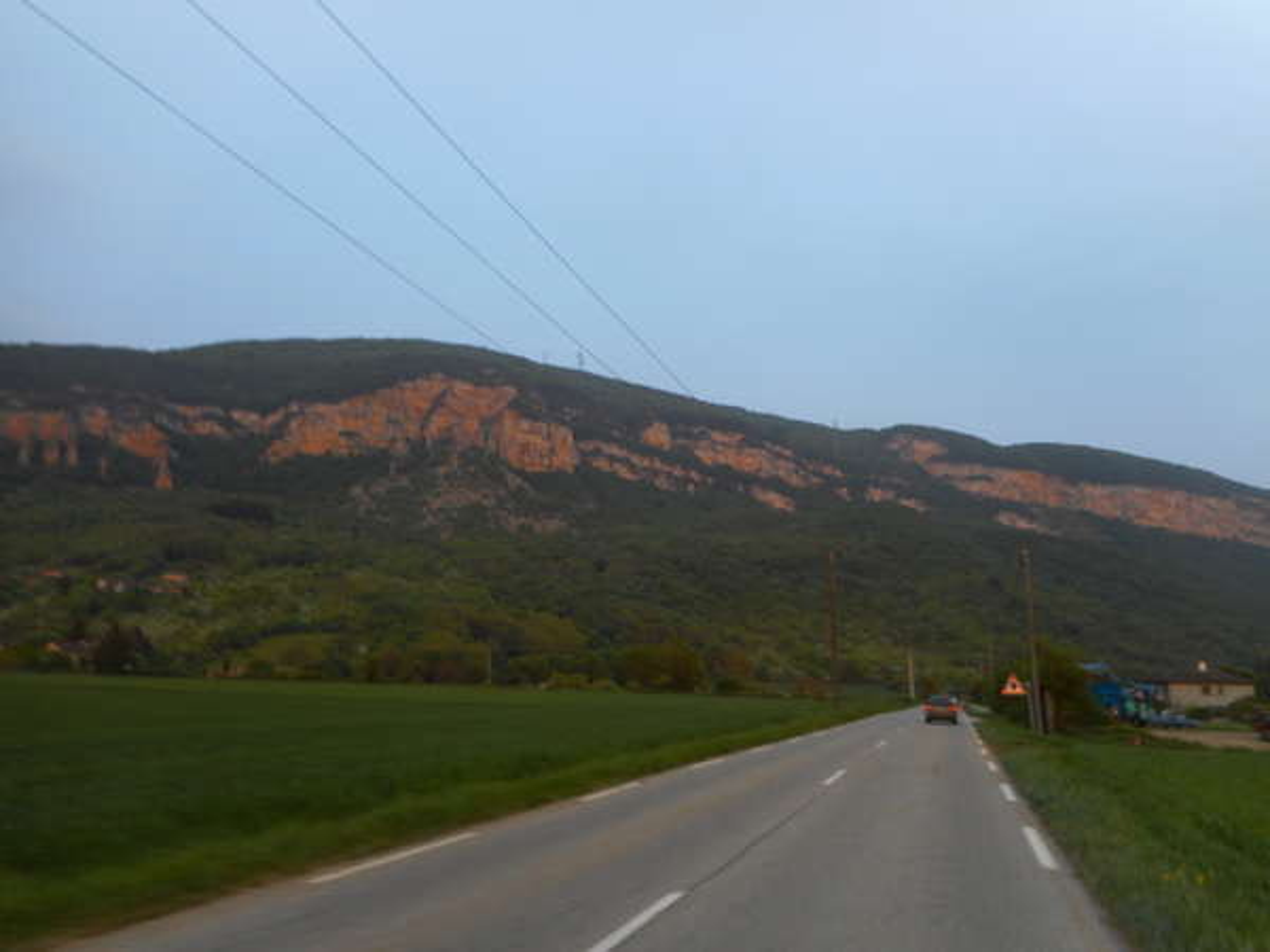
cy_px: 476
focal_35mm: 25
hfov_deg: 69.4
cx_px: 635
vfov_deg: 54.9
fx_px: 917
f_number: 3.7
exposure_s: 1/40
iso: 80
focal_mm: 4.5
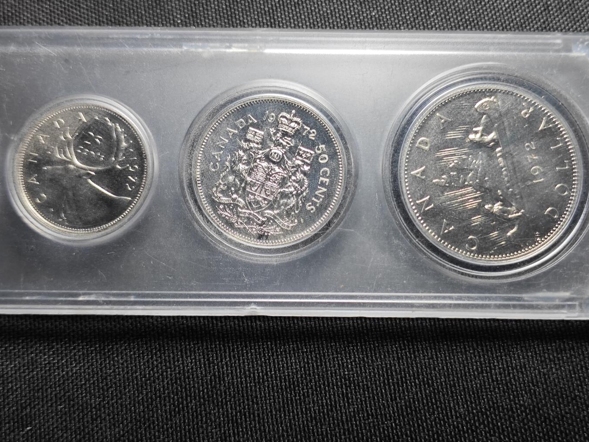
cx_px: 305
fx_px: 868
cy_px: 217
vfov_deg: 28.6
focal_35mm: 51
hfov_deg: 37.5
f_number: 1.6
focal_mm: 5.84
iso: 100
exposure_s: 1/100
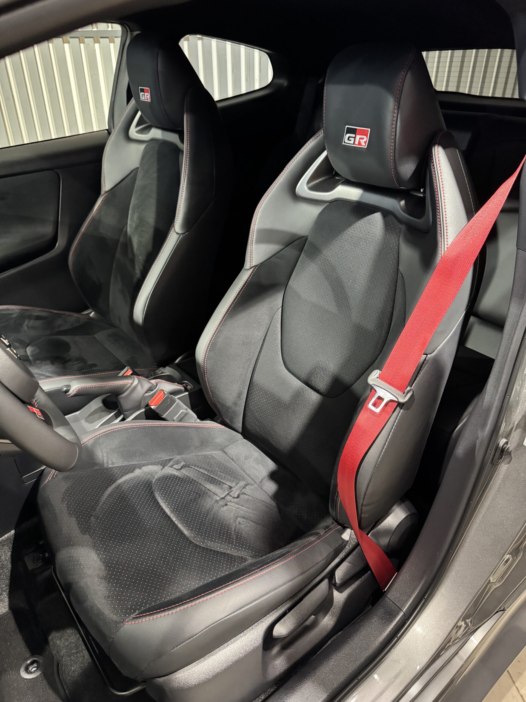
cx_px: 263
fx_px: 486
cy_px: 351
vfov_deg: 71.6
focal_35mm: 24
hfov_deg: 56.8
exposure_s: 1/50
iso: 800
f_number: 1.78
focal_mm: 6.76
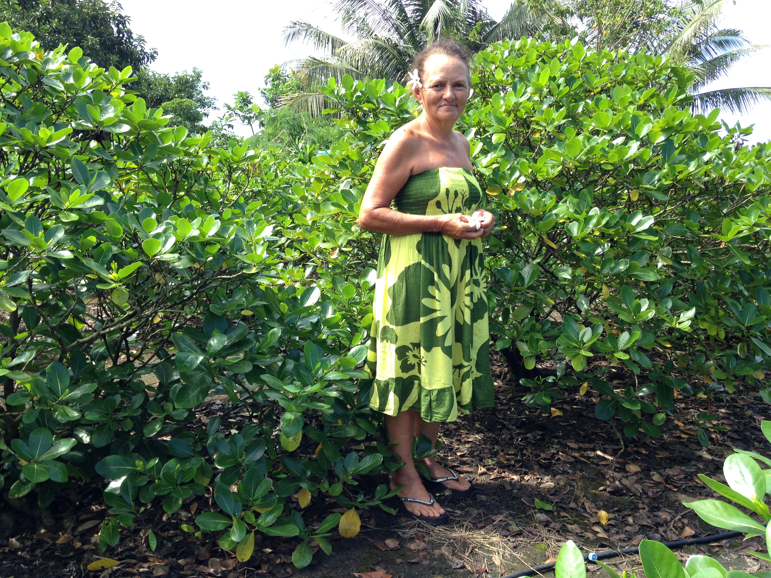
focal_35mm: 33
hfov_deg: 55.4
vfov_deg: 42.9
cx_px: 386
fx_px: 735
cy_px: 289
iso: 50
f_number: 2.4
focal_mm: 4.12
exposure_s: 1/257
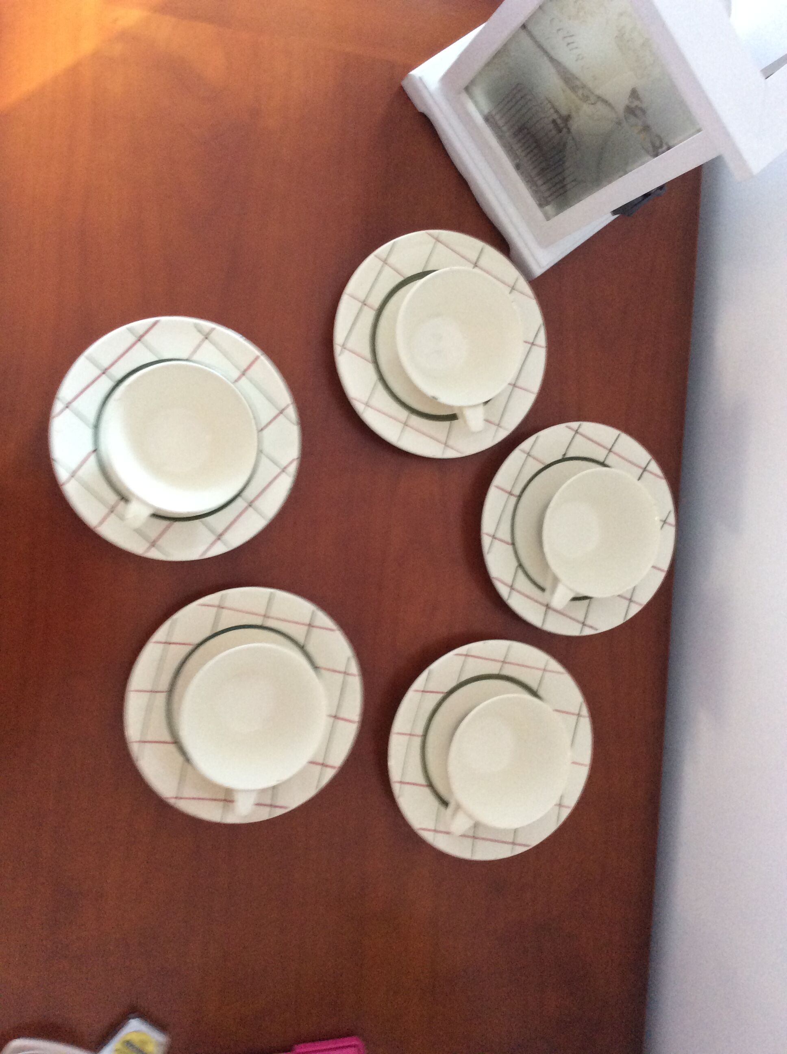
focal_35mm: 32
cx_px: 394
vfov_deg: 56.9
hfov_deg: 44.1
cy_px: 527
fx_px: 973
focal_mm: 3.3
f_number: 2.4
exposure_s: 1/24
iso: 160
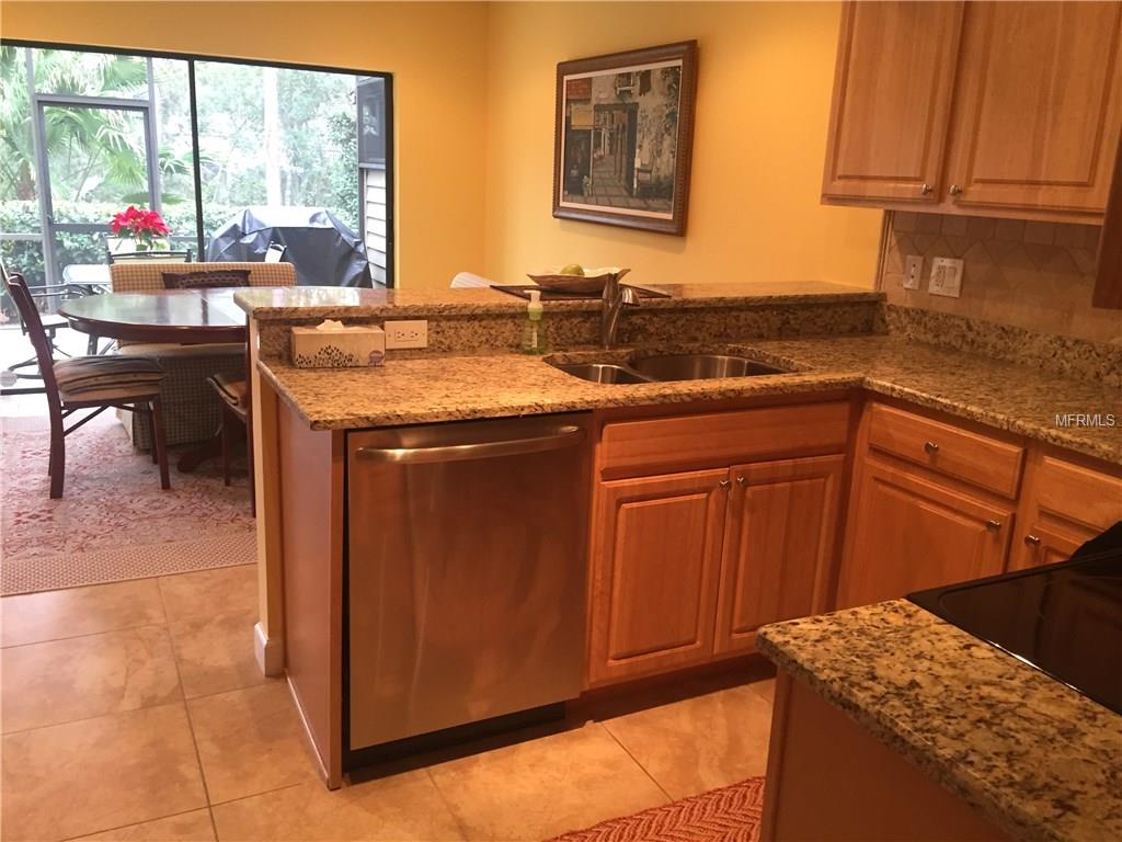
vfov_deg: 48.2
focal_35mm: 29
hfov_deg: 61.7
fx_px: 940
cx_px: 561
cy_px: 421
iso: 125
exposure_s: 1/30
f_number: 2.2
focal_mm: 4.15
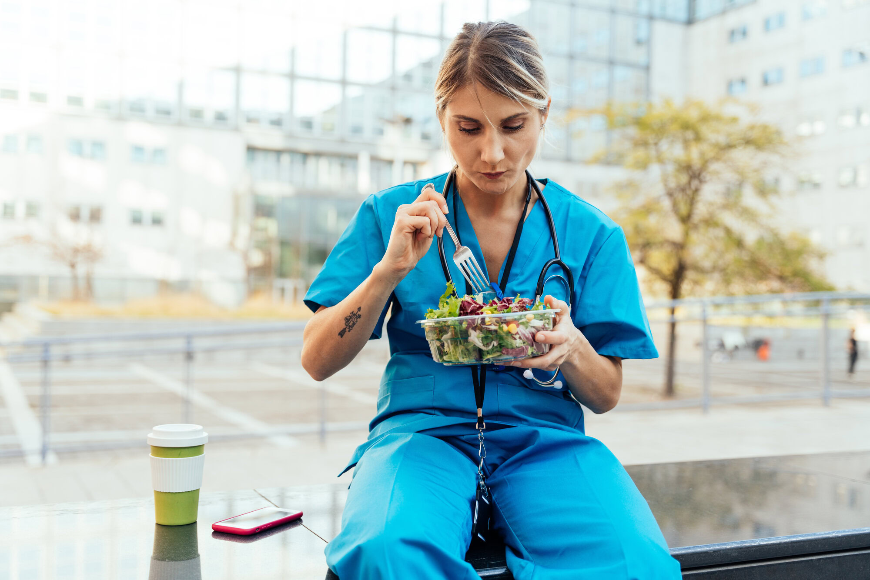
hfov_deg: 48.5
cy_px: 290
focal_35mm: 40
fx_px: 967
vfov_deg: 33.4
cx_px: 435
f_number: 2.8
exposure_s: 1/400
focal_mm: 40
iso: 250
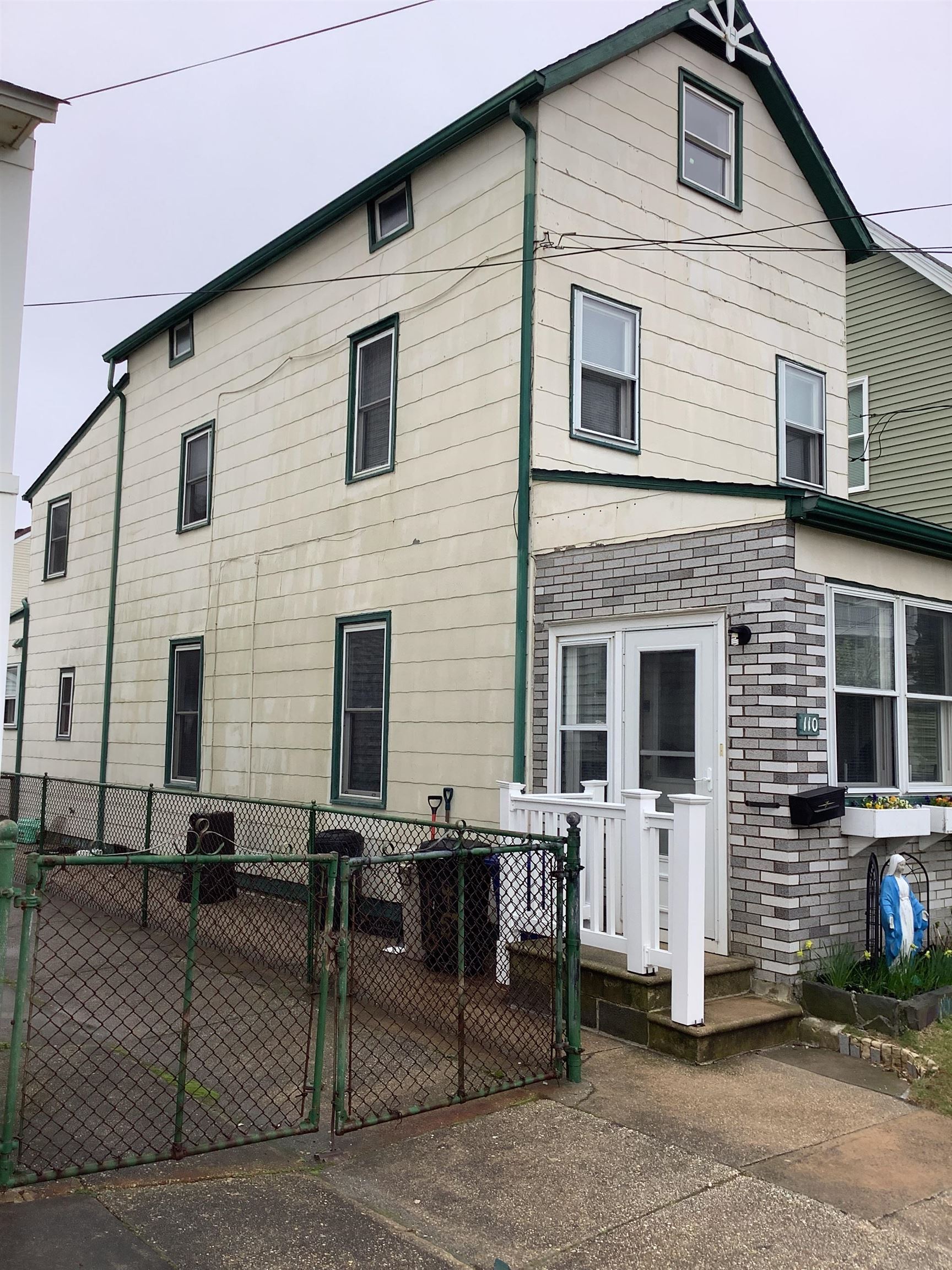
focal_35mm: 31
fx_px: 1137
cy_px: 635
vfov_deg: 58.4
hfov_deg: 45.4
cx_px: 476
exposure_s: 1/172
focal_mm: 3.3
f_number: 2.4
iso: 25
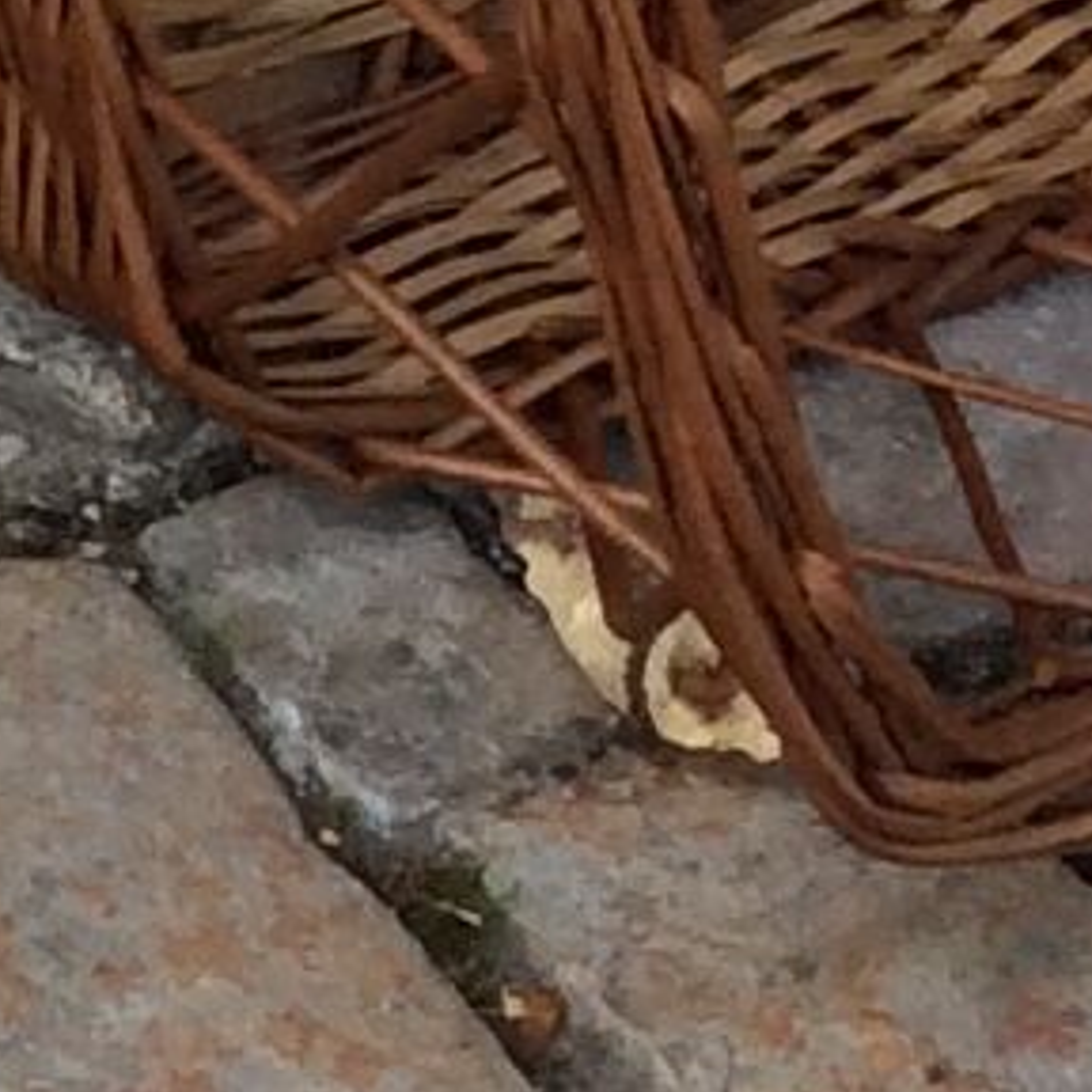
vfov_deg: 6.7
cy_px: -781
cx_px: -2063
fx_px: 9065
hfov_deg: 6.4
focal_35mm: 254
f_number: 2.4
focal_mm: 3.3
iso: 32
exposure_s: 1/126
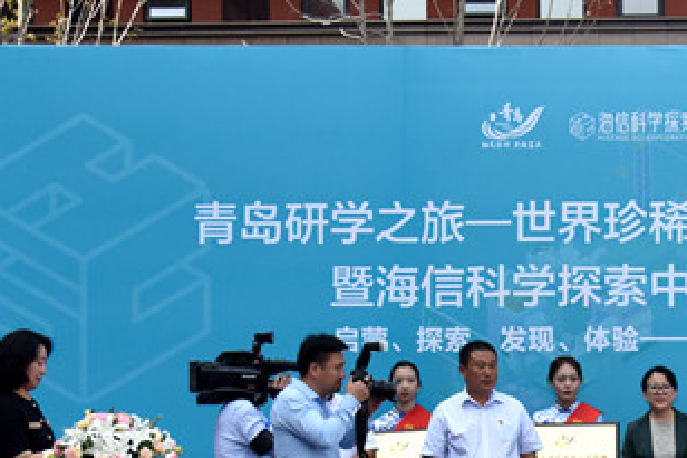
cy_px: 484
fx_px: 1488
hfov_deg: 24.9
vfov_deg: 17.0
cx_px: 674
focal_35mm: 78
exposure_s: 1/1600
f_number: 5
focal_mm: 30
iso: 1000
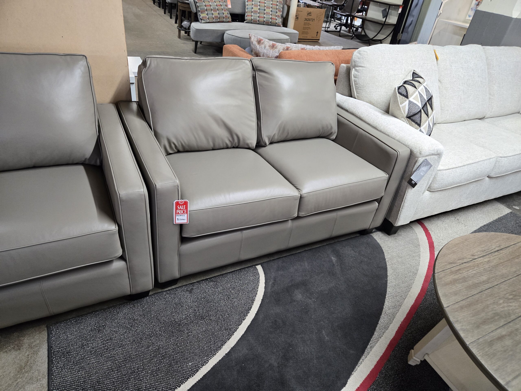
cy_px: 196
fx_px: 346
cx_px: 260
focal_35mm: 23
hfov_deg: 73.9
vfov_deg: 58.9
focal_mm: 5.4
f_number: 1.8
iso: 500
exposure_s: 1/120
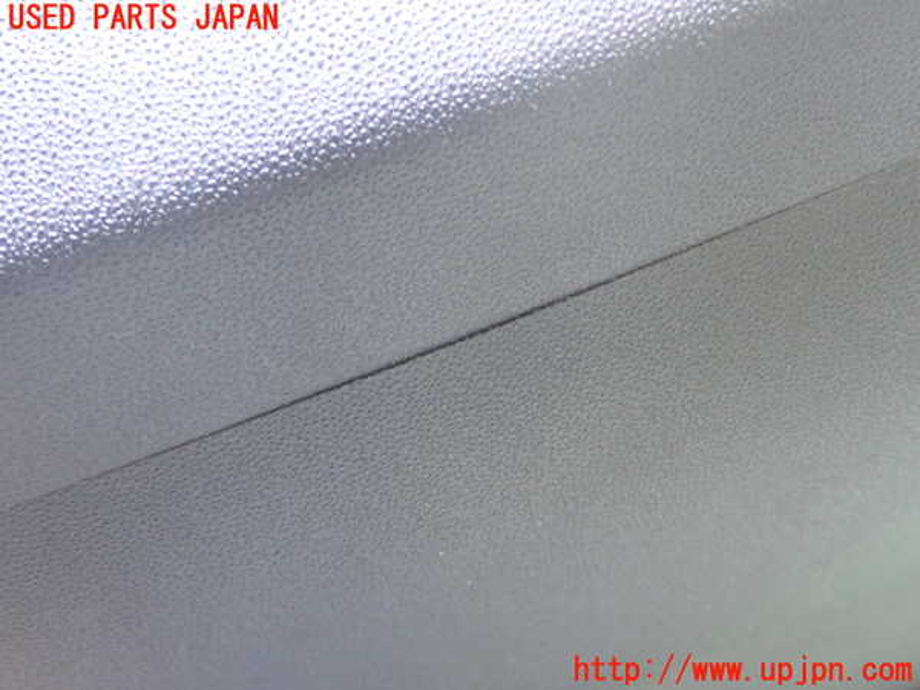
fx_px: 1010
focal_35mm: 38
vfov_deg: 37.7
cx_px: 460
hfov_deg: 49.0
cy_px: 345
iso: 800
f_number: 2.7
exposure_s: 1/40
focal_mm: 6.83
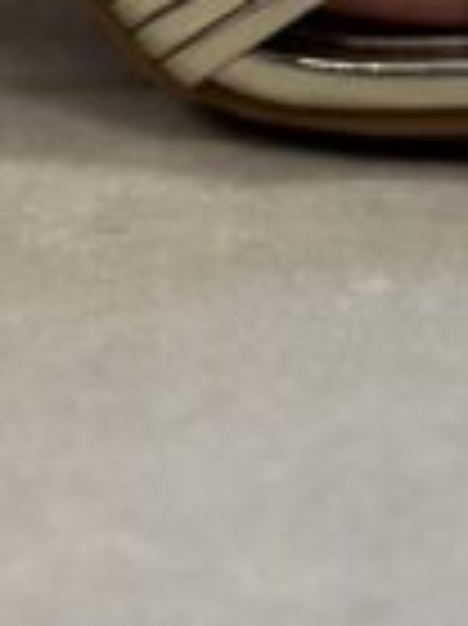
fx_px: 4983
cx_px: 184
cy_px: -838
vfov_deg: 6.8
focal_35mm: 276
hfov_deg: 5.4
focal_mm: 6.86
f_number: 1.78
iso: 160
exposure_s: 1/100
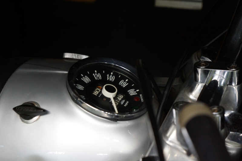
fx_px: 551
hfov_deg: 24.8
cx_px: 121
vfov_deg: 16.6
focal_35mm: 82
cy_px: 80
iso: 1600
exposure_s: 1/20
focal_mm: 55
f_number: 5.6
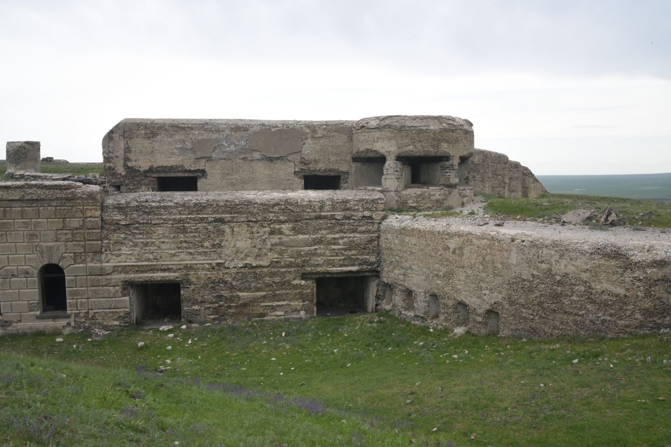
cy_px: 224
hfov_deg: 60.3
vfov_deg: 42.3
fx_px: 578
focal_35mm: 31
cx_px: 336
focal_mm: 31
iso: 1250
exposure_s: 1/160
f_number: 18
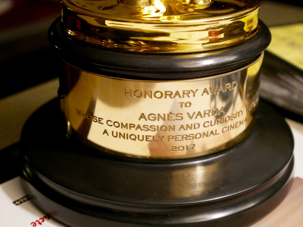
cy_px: 114
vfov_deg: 22.9
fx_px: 560
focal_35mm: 64
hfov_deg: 30.3
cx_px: 152
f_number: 5.6
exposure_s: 1/60
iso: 3200
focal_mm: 32
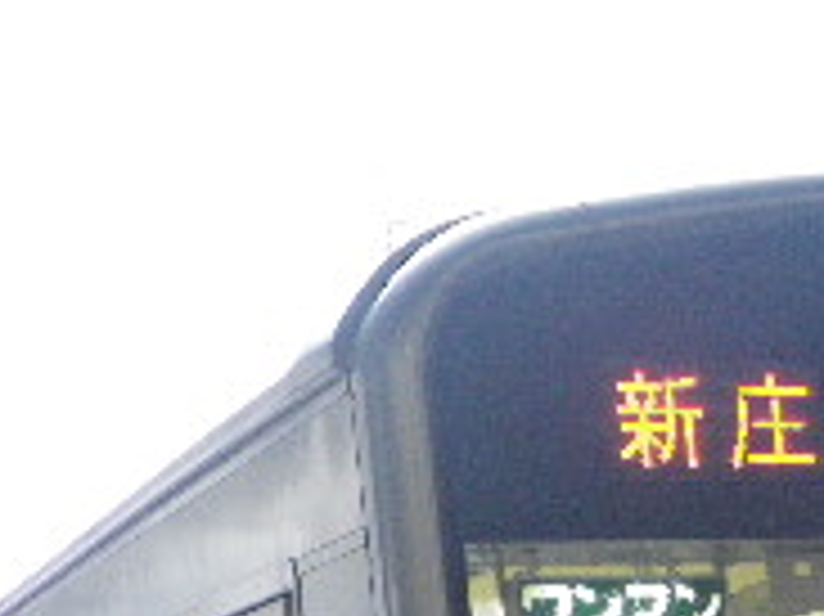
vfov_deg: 13.7
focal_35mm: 98
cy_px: 1061
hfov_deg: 19.0
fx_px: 2331
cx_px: 982
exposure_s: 1/60
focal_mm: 4.9
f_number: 2.6
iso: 320
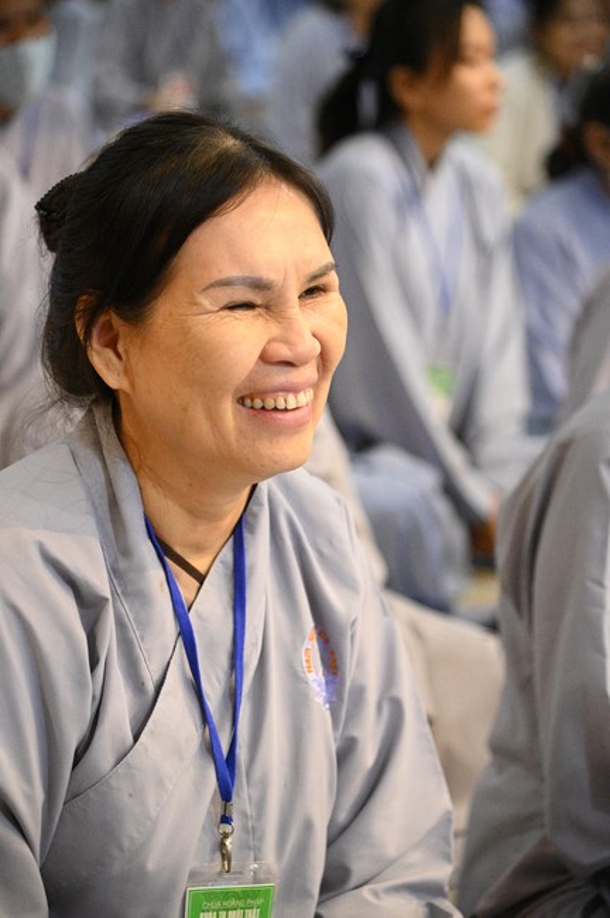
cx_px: 305
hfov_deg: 13.0
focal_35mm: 105
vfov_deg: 19.5
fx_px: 2674
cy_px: 459
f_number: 4
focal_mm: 105
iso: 16000
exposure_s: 1/125
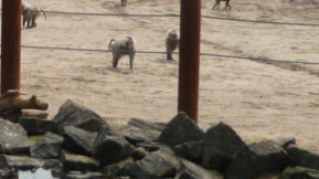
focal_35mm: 140
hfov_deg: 15.2
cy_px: -83
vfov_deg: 8.5
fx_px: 1183
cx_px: 28
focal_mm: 6
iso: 100
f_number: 2.9
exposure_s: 1/800
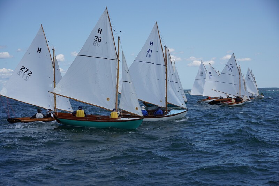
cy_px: 93
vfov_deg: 22.6
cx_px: 140
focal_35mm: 60
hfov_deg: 33.4
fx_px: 465
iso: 160
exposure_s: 1/1250
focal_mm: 40
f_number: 4.5
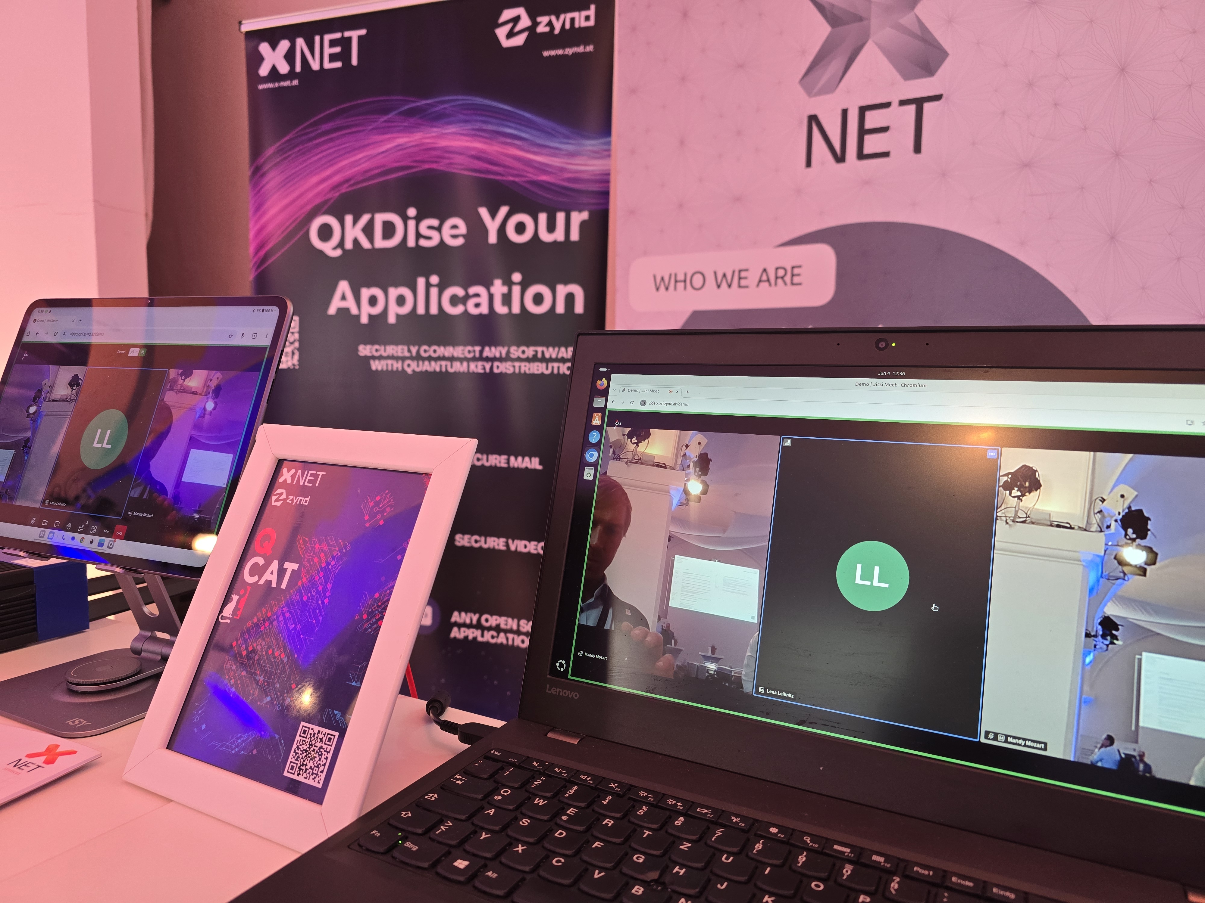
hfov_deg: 73.9
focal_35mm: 23
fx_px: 801
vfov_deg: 58.9
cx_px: 602
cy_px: 452
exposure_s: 1/56.7
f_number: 1.7
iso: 160
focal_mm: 6.3
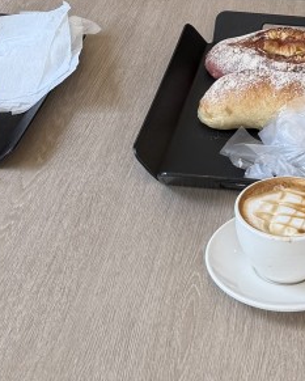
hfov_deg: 14.7
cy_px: -153
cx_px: 297
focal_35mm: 103
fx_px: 1162
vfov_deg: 17.2
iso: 80
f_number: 1.78
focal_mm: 6.76
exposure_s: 1/120
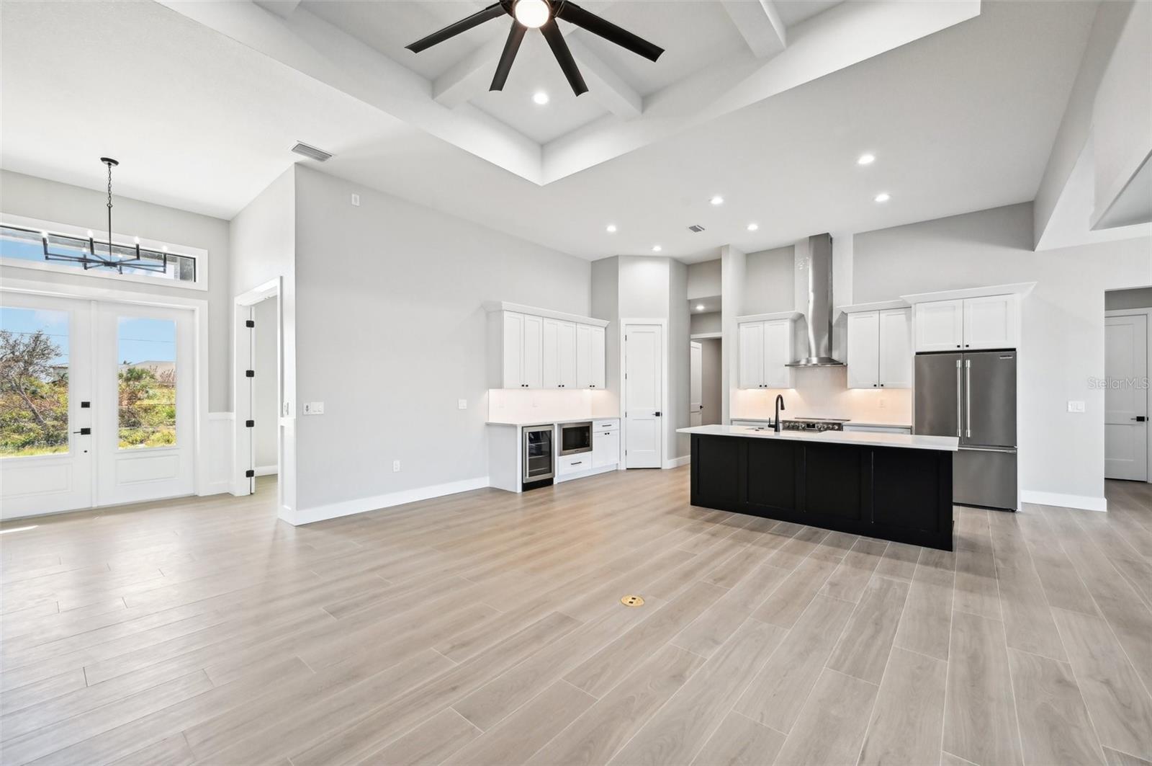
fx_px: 447
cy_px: 383
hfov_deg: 104.3
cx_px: 576
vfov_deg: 81.1
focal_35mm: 14
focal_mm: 14
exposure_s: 1/80
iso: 400
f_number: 8
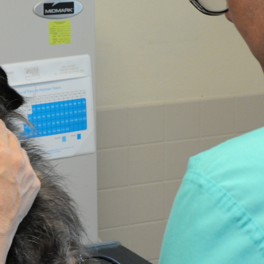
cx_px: 21
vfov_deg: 17.9
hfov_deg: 17.6
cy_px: 132
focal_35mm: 97
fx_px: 837
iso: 3200
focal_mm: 38
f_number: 10
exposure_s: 1/60
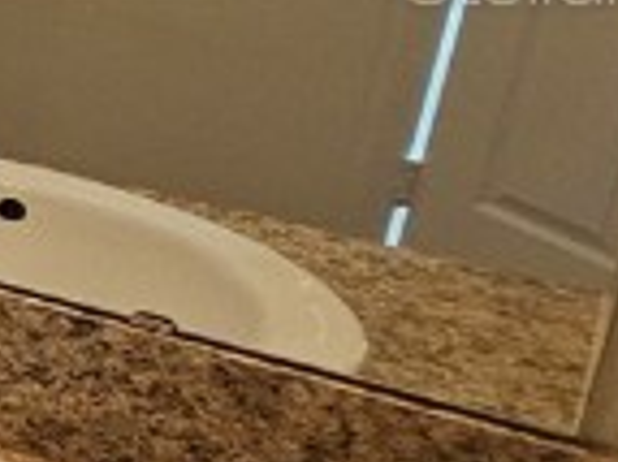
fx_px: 1659
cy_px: -30
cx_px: -1400
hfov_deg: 10.4
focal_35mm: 93
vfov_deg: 15.5
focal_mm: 2.2
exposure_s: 1/60
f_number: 2.2
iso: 200
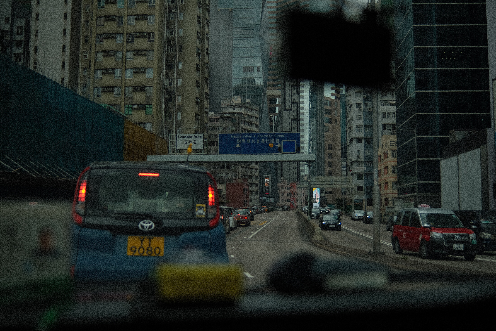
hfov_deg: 50.7
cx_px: 260
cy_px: 162
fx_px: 524
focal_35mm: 38
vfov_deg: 35.1
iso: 200
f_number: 1.6
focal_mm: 23
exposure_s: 1/8000
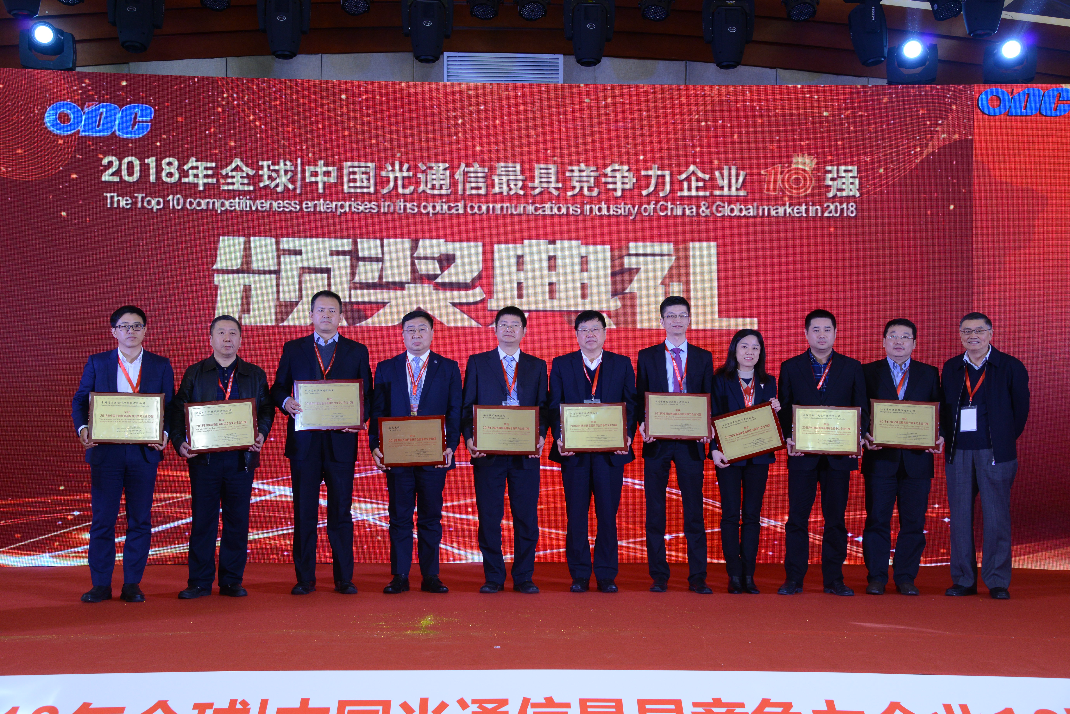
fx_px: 1367
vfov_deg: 29.2
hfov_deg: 42.7
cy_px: 357
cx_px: 535
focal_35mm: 46
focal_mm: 46
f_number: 5.6
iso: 1250
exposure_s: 1/60
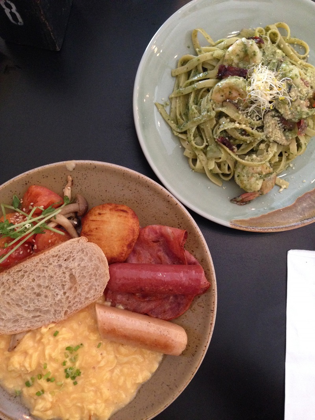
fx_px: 400
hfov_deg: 43.0
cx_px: 158
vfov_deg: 55.3
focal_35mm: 33
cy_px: 210
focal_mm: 4.12
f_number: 2.4
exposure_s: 1/20
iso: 320
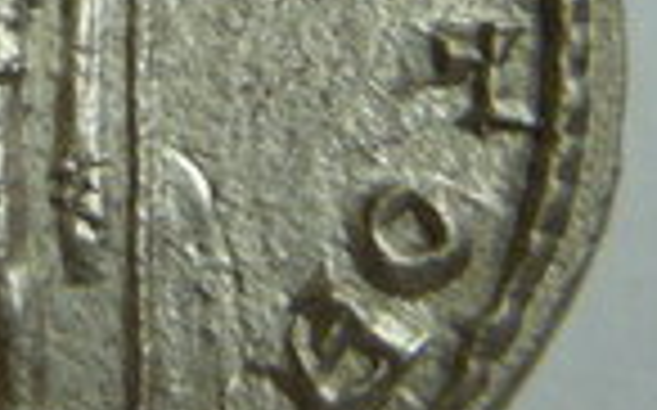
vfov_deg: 9.0
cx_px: -112
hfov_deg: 14.0
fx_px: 2594
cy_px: 68
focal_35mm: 145
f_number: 3.4
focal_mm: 5
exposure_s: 1/30
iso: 125
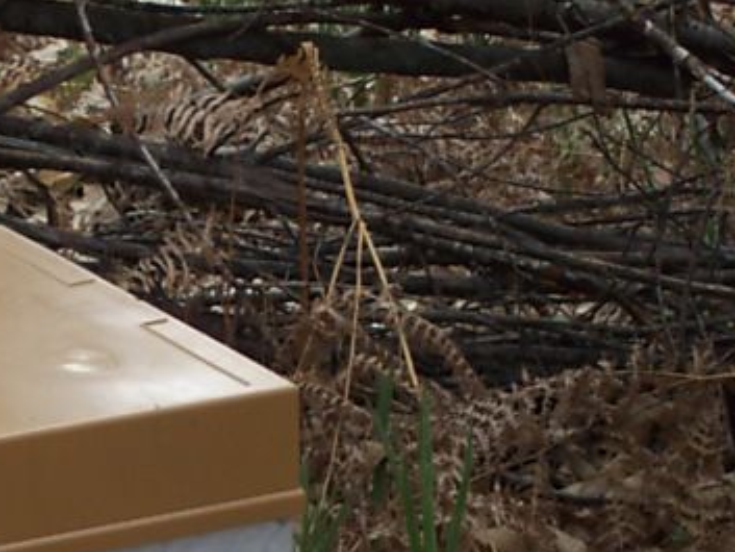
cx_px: 105
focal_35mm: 197
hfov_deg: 10.0
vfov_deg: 7.5
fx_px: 4184
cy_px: 588
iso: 80
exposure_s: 1/112
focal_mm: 14.3
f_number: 4.3
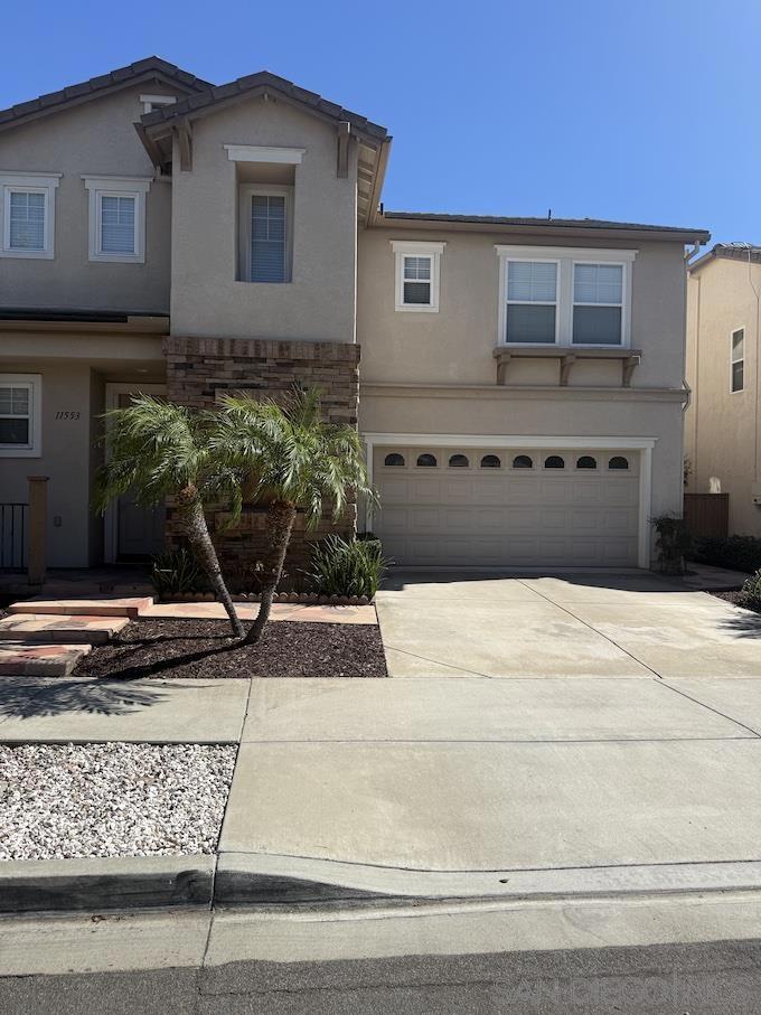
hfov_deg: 56.8
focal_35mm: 24
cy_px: 508
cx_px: 380
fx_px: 704
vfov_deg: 71.6
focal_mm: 6.76
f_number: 1.78
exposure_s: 1/5714
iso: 80
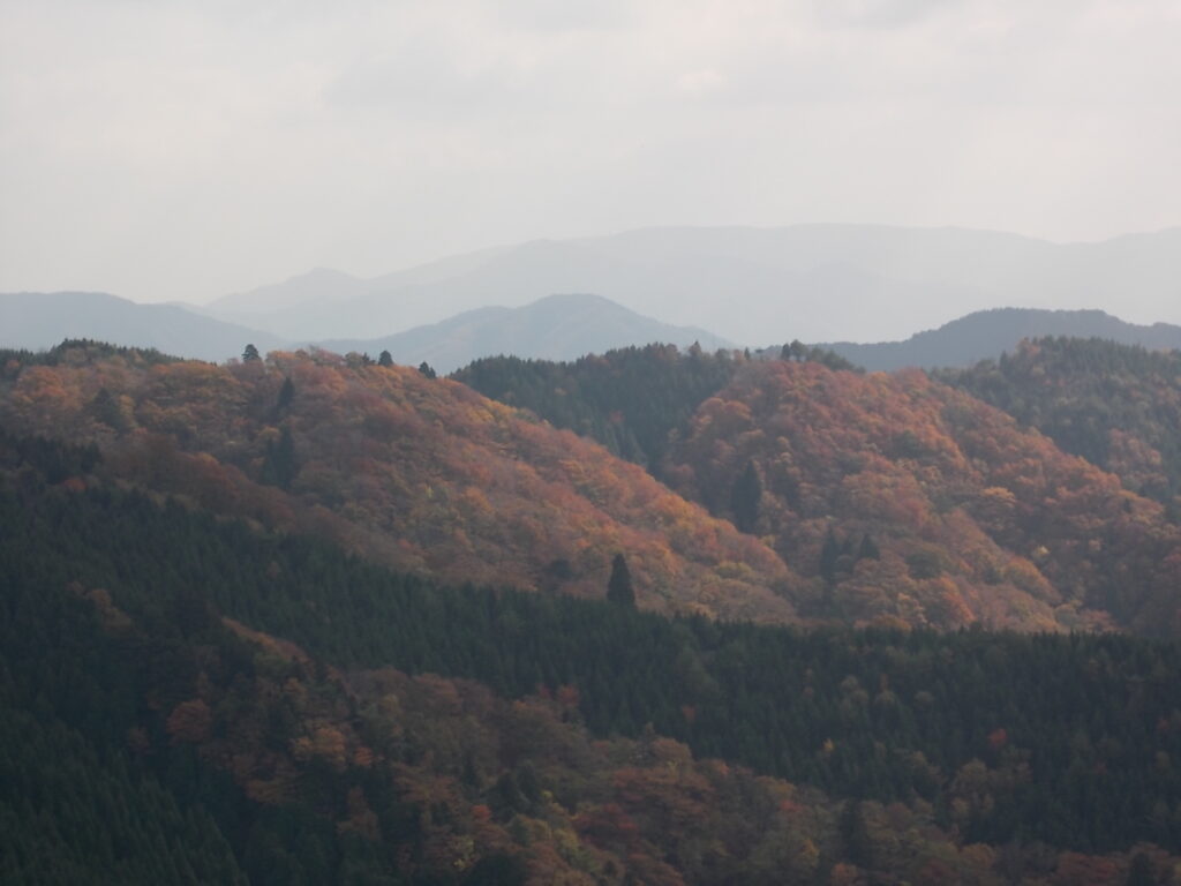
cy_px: 443
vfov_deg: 14.9
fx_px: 3378
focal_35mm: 99
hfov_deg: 19.8
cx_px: 590
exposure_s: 1/320
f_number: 5.5
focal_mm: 17.6
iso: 80
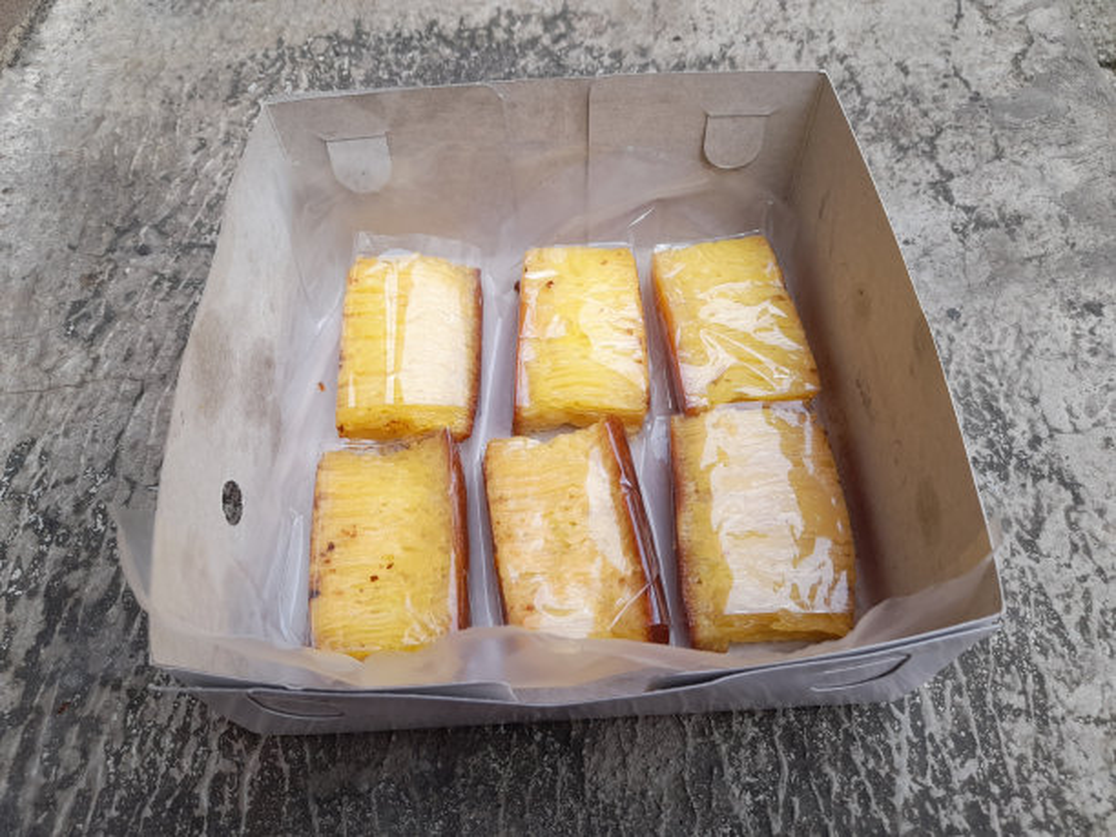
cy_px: 418
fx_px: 806
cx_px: 558
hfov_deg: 69.4
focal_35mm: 25
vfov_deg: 54.9
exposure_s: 1/100
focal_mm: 4.6
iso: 32
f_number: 2
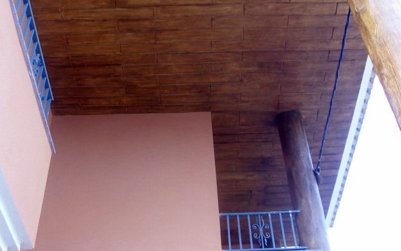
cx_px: 201
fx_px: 536
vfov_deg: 25.4
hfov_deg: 41.0
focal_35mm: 49
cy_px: 18
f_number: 2.8
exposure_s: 1/64
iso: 67
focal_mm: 5.7
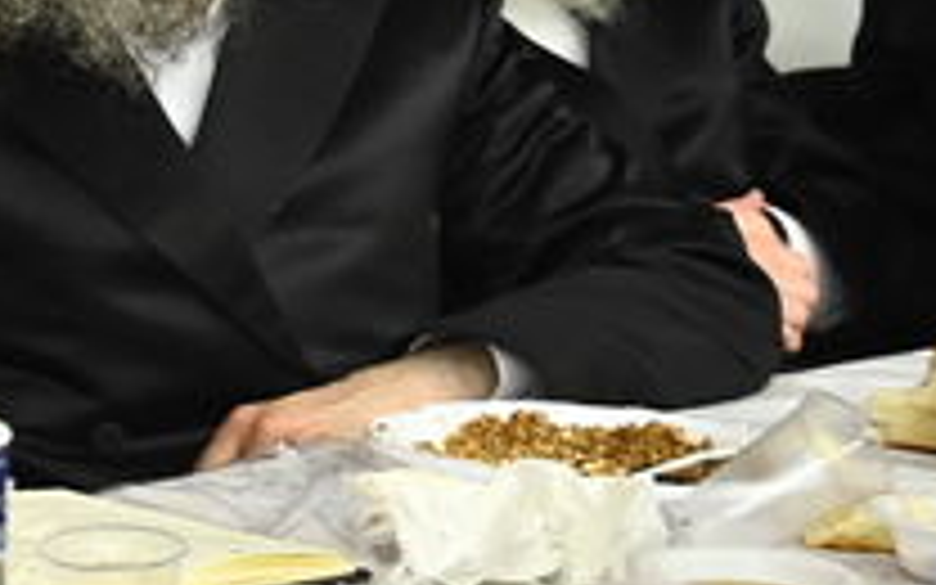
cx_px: -1372
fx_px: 4898
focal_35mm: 192
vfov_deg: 6.7
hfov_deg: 9.6
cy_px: -288
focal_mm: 28
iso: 2000
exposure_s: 1/100
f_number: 3.5
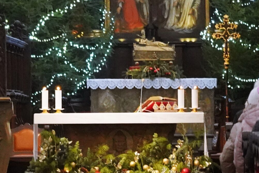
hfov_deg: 4.8
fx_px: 3094
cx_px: 25
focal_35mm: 430
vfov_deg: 3.2
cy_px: 50
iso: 12800
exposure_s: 1/100
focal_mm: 113
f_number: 5
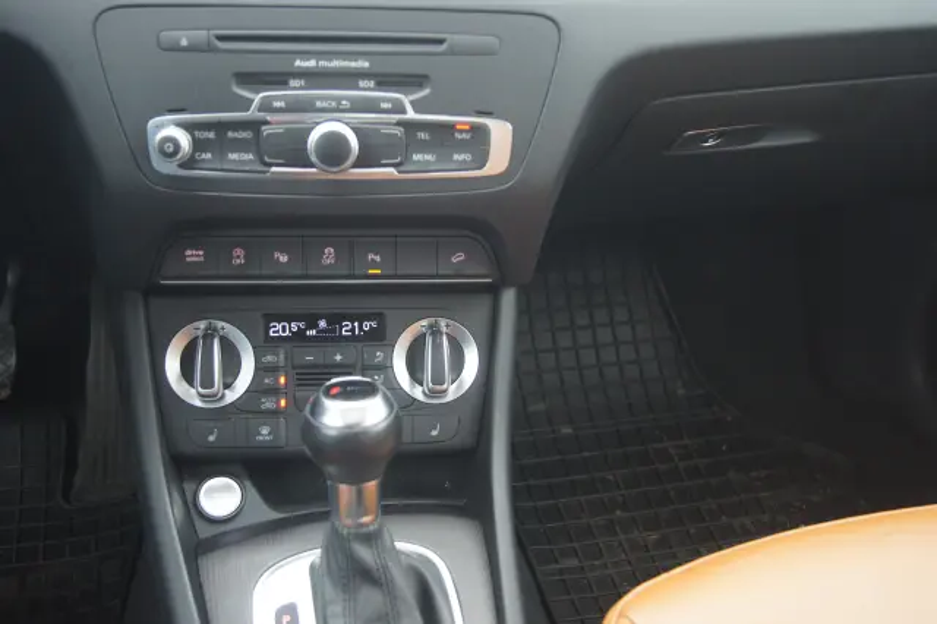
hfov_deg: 49.6
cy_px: 312
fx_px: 1015
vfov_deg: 34.2
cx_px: 468
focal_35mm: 39
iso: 500
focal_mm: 26
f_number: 4.5
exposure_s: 1/50
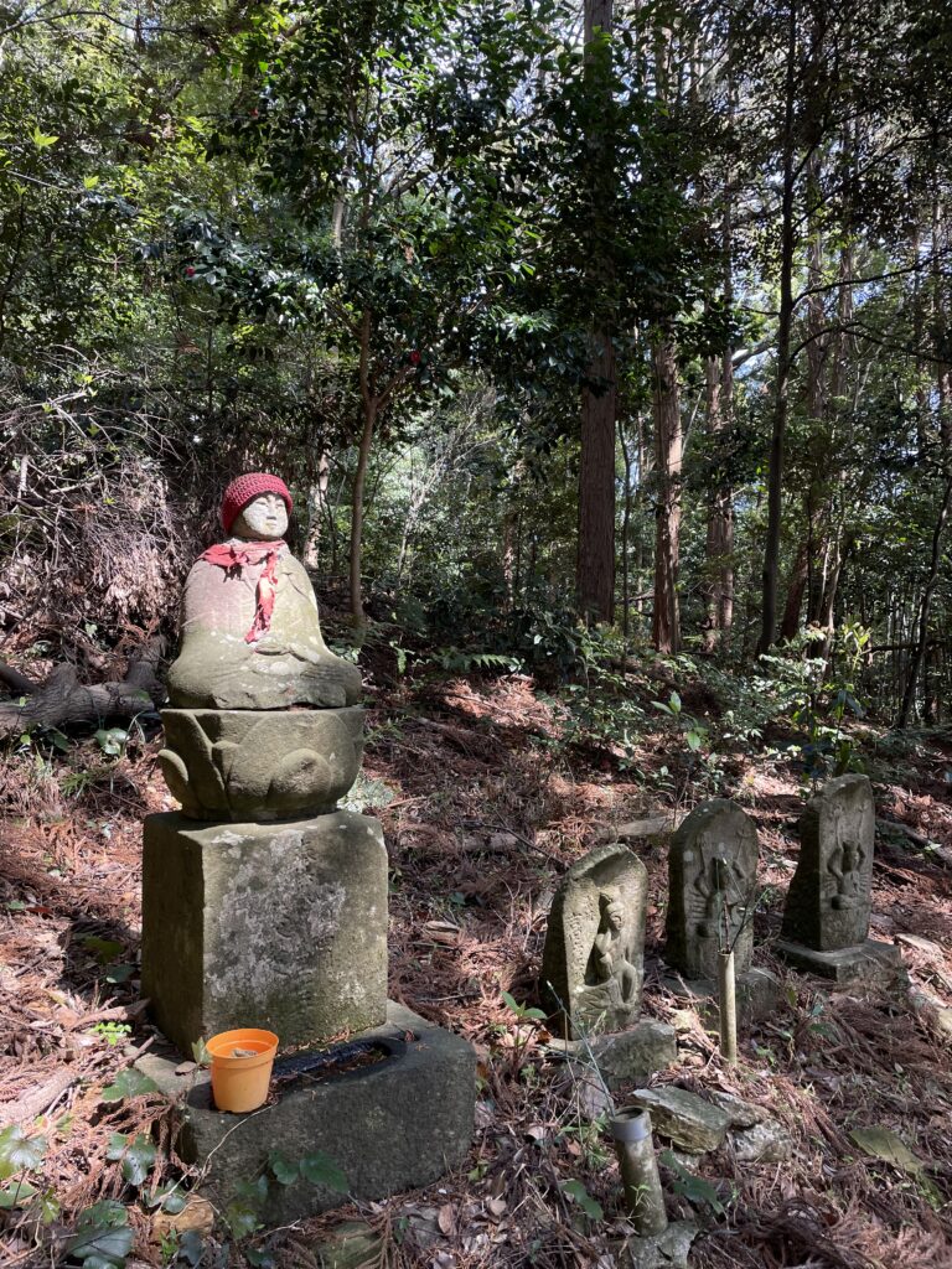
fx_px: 953
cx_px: 476
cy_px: 634
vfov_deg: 67.3
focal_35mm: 26
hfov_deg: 53.1
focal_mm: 4.2
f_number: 1.6
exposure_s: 1/121
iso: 50
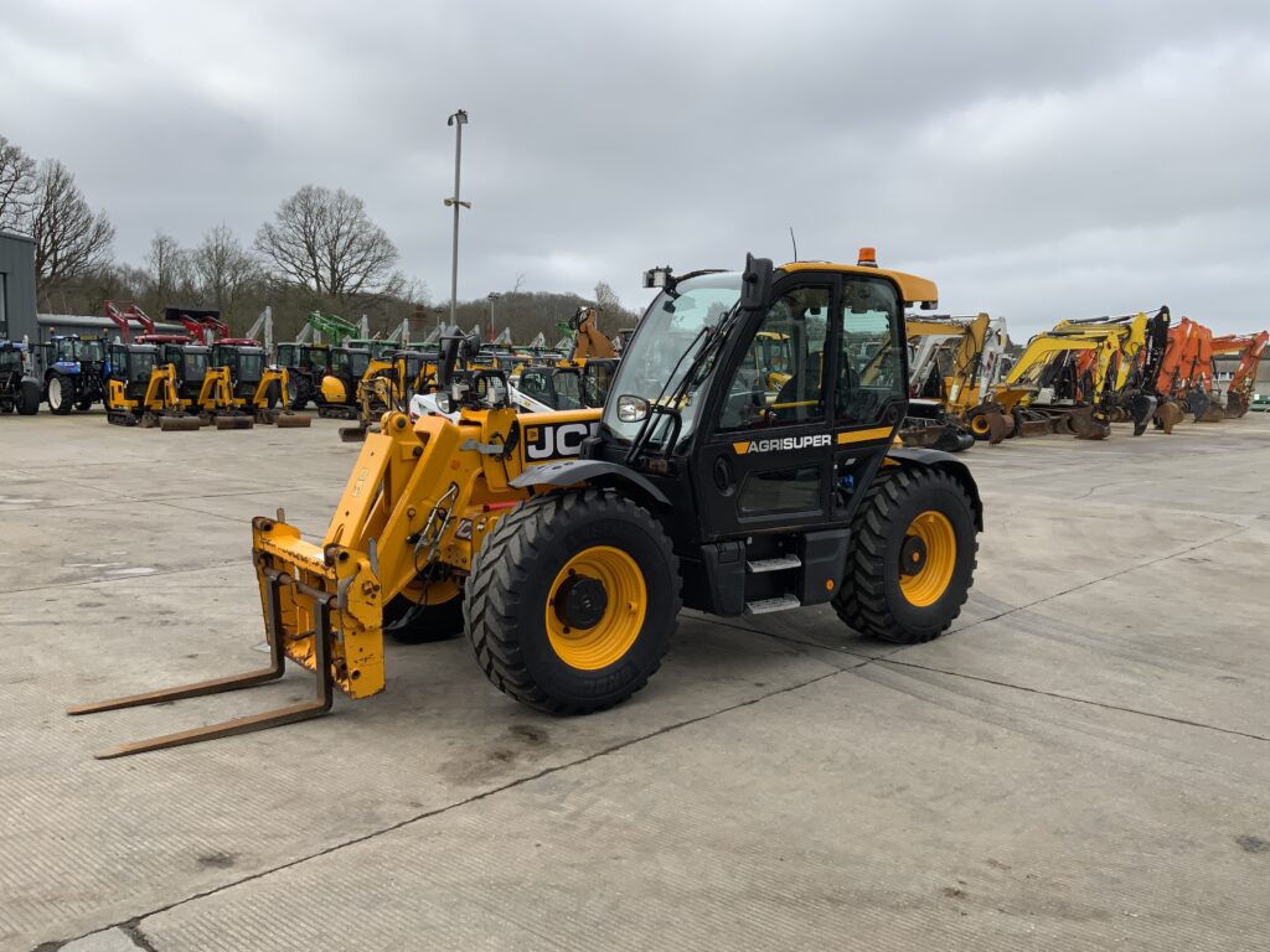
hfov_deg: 61.7
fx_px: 1064
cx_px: 635
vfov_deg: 48.2
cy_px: 476
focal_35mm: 29
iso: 16
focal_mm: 3
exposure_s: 1/1221
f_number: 1.8
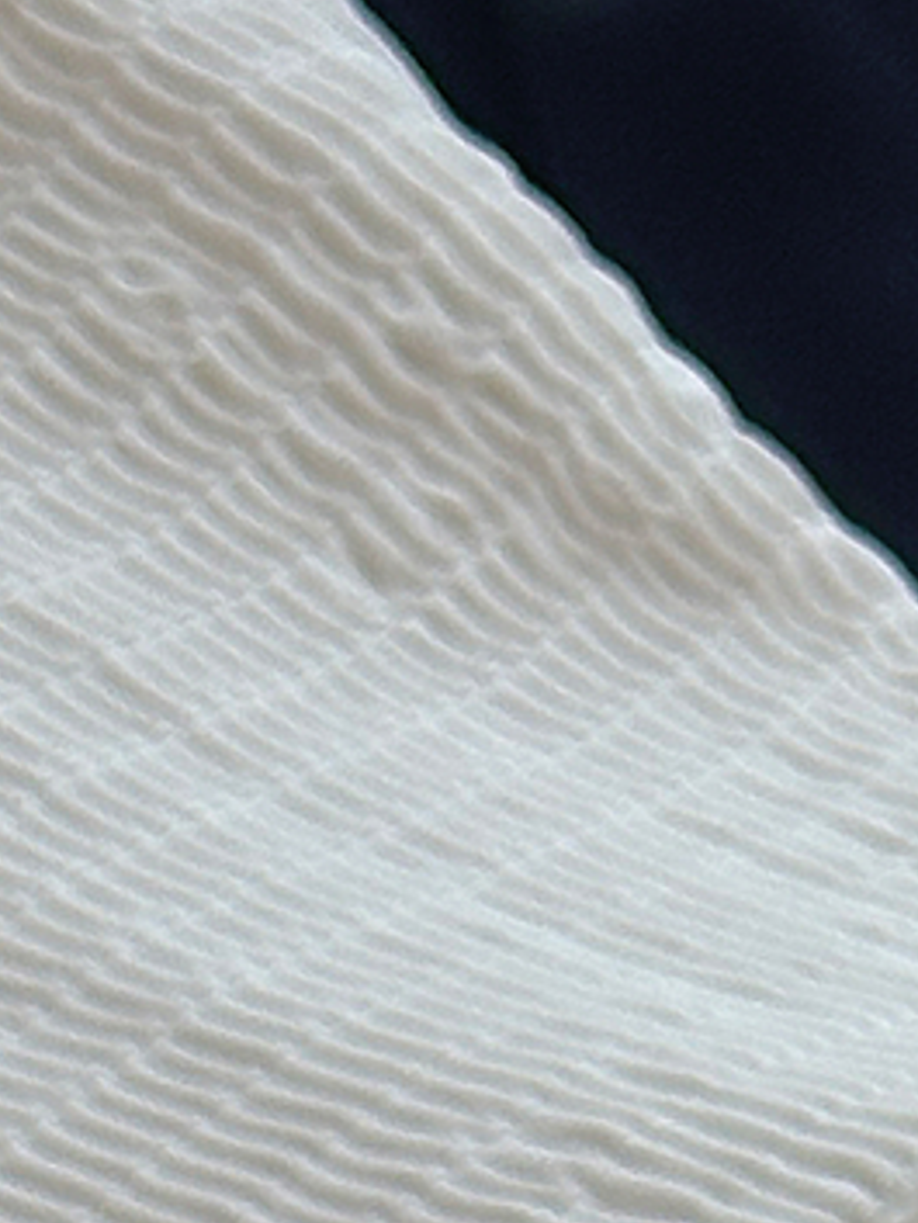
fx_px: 11520
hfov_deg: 4.5
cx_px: 2002
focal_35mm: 326
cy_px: 3849
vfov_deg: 5.6
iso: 50
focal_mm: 6.86
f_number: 1.78
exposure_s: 1/173
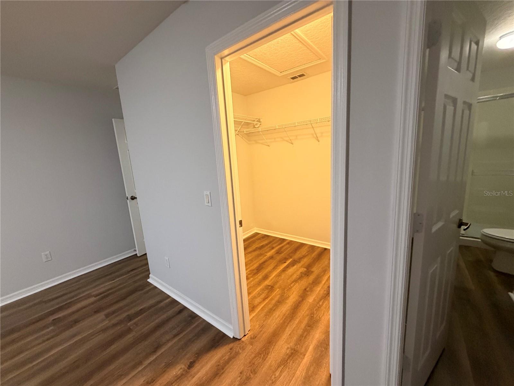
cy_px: 193
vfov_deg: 85.7
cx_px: 257
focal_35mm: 14
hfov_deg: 102.1
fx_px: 208
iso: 500
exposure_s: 1/60
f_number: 2.2
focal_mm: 2.22
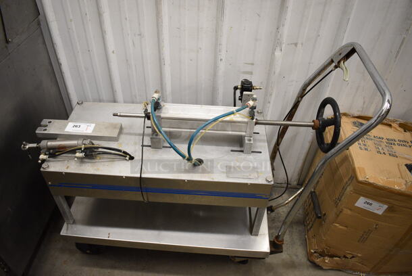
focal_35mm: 27
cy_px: 138
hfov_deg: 67.3
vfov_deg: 48.0
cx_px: 206
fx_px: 309
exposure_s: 1/125
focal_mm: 18
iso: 1400
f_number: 3.5
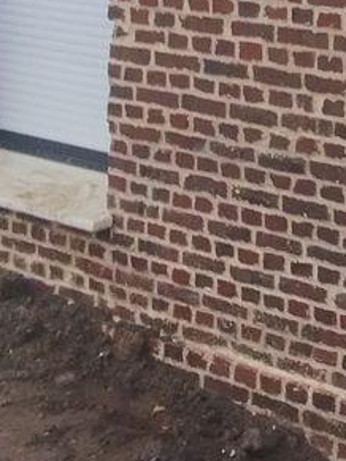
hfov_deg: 20.9
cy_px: -16
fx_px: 734
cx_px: 567
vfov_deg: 31.8
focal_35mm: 55
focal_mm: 1.65
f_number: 2.2
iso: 50
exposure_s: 1/310
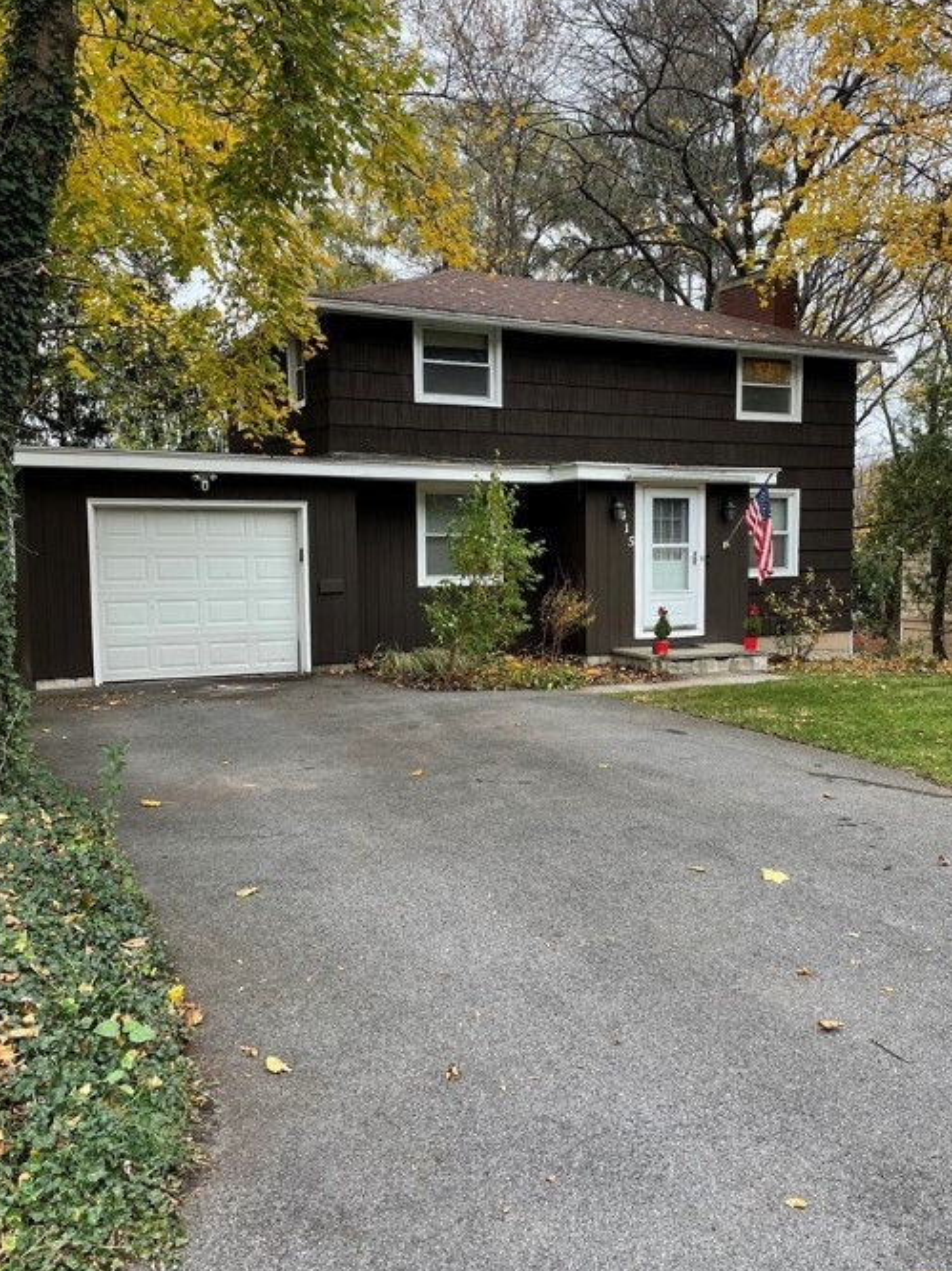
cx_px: 528
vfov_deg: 60.0
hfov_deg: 46.7
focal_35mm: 30
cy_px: 618
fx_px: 1101
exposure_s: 1/368
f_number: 1.6
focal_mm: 4.2
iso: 32
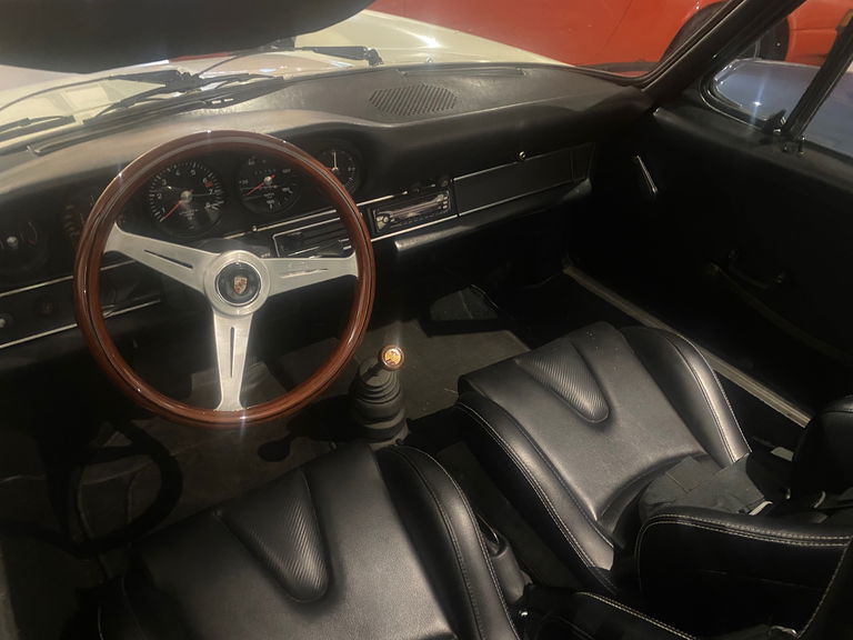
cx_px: 426
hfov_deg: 67.3
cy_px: 320
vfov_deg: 53.1
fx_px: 641
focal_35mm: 26
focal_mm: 4.25
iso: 800
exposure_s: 1/25
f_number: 1.8
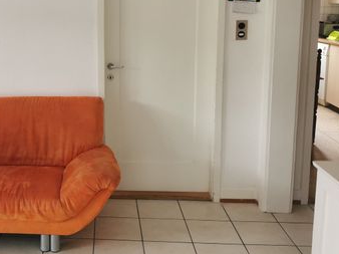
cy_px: 71
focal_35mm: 48
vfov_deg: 29.9
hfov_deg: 37.7
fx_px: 470
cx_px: 51
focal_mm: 5.56
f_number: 1.6
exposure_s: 1/60
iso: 100
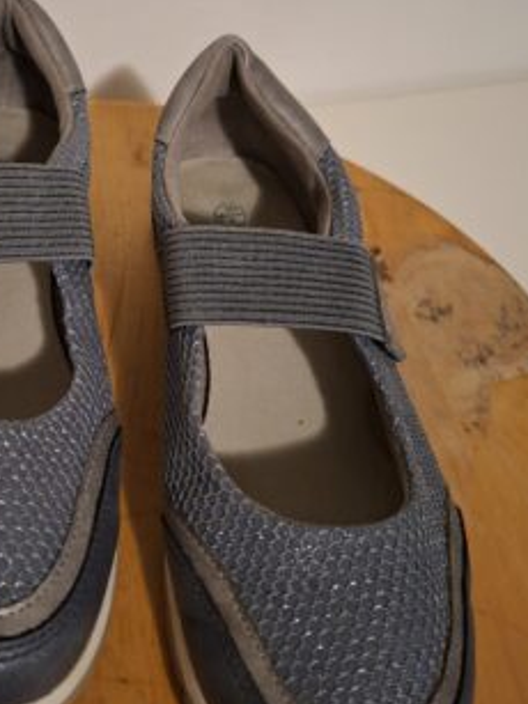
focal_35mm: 35
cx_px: 147
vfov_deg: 52.4
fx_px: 712
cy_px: 292
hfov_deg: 39.8
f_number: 1.8
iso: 800
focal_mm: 5.54
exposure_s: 1/20
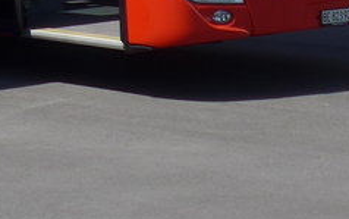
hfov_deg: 10.3
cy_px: -348
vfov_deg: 6.4
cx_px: -280
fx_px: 1827
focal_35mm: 192
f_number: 2.8
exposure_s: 1/2000
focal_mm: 7.5
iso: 80
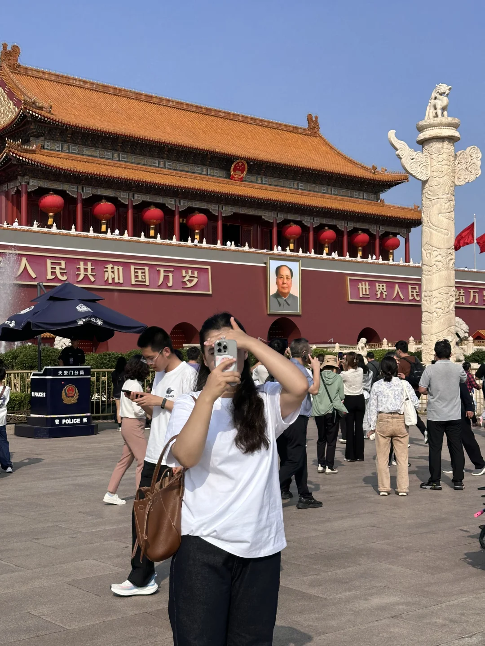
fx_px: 897
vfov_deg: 39.7
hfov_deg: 30.3
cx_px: 242
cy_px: 323
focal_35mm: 48
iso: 64
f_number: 1.78
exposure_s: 1/5882
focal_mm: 6.86
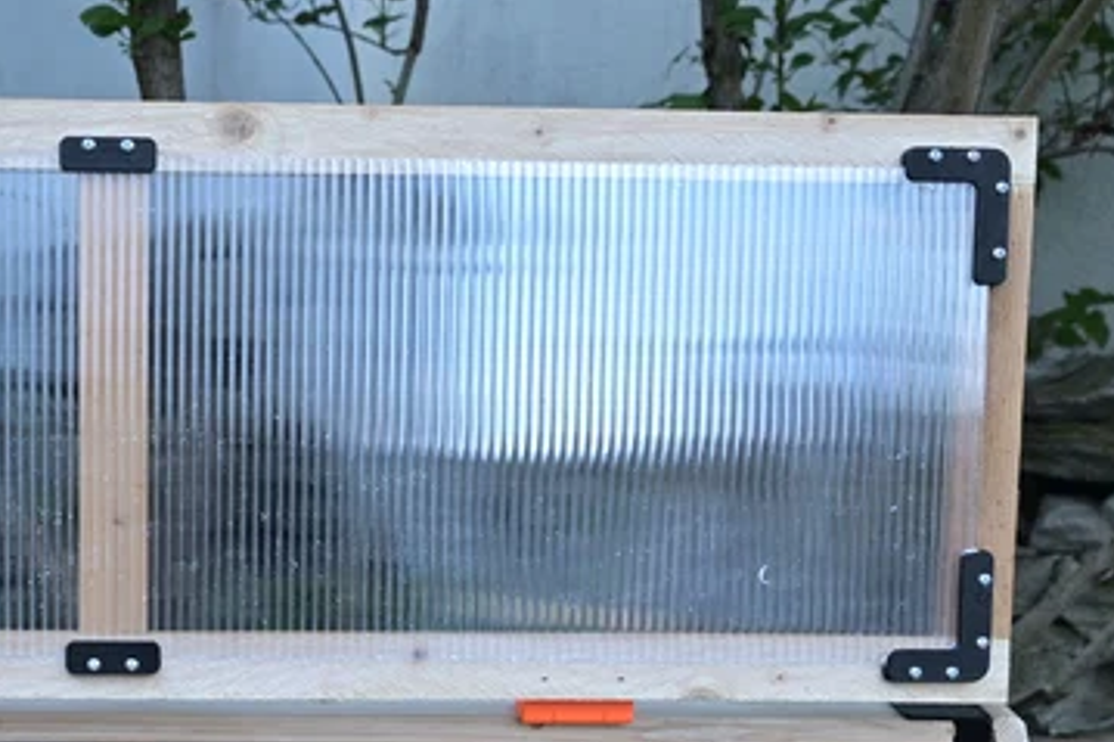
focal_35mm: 68
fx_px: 2103
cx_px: 296
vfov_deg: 19.7
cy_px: 619
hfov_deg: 29.3
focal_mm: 26
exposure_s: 1/30
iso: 250
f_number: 4.2
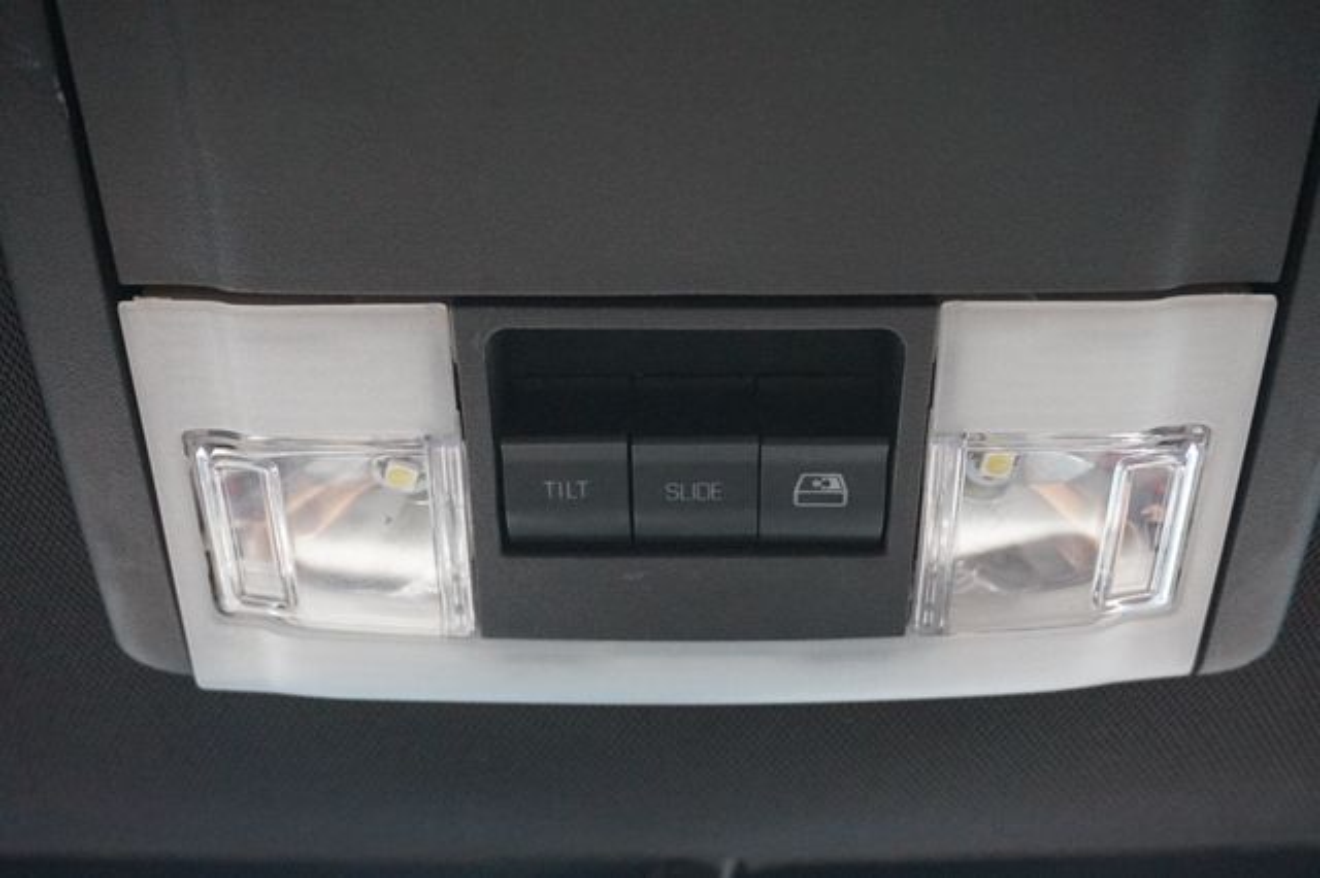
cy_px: 439
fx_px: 1594
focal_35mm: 44
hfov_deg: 45.0
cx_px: 660
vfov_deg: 30.8
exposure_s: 1/60
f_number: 5
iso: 3200
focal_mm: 29
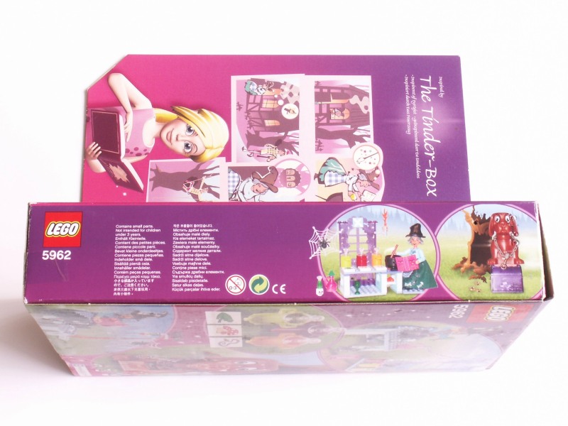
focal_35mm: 53
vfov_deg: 27.5
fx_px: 870
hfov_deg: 36.2
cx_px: 284
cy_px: 213
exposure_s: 1/2.5
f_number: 8
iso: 50
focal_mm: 8.79
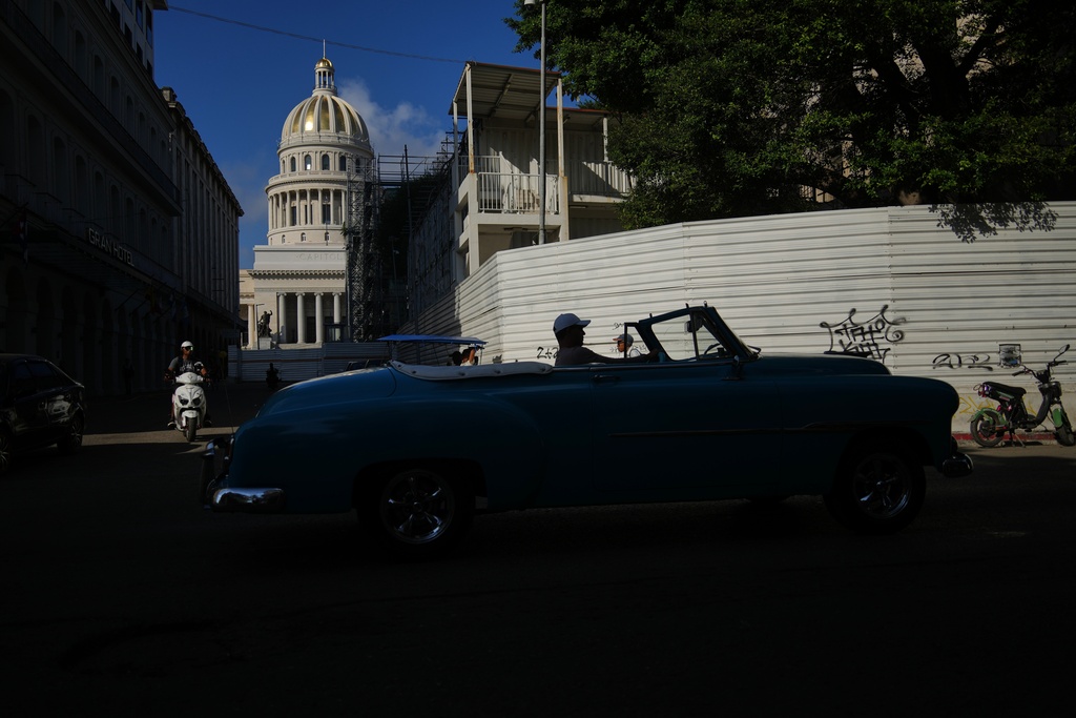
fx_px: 837
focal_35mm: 28
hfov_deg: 65.5
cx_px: 538
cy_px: 359
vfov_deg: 46.4
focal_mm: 28
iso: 50
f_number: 2.8
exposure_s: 1/4000
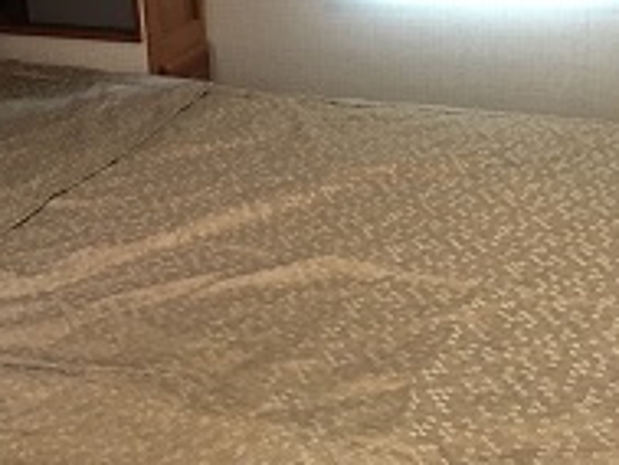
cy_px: 126
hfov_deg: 30.8
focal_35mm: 62
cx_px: 174
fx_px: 1109
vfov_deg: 23.5
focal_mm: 4.15
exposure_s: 1/4
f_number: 2.2
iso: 80
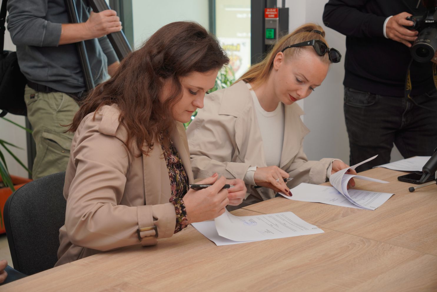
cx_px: 218
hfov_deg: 32.5
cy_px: 146
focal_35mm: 62
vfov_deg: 22.0
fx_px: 750
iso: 100
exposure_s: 1/200
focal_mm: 41.2
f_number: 3.5
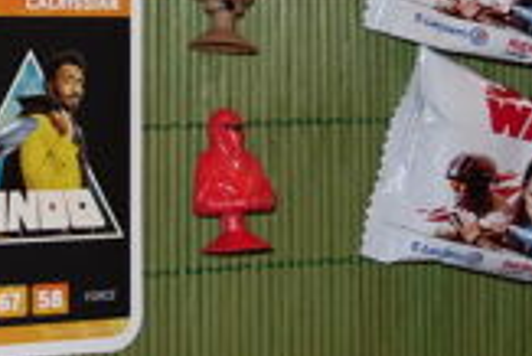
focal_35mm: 107
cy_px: -26
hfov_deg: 17.9
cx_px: -147
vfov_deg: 12.6
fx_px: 1583
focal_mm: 6.3
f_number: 3.5
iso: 80
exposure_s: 1/45
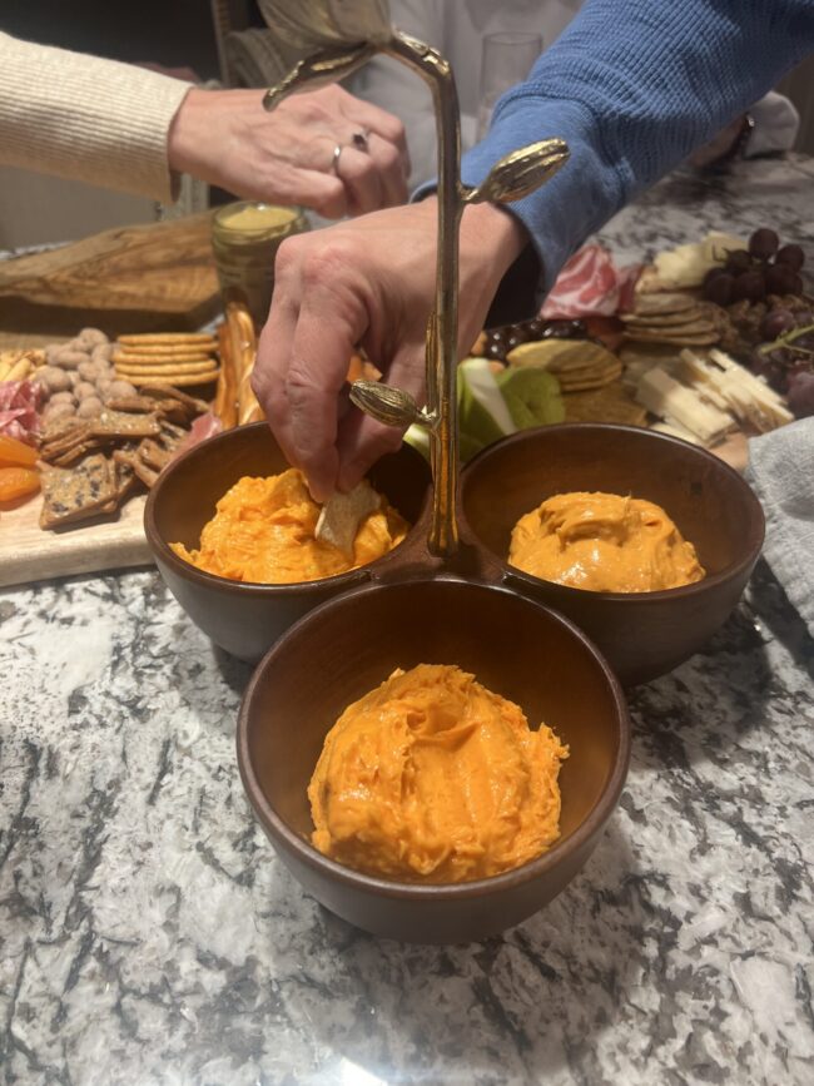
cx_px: 407
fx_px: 815
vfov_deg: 67.3
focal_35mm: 26
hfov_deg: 53.1
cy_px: 543
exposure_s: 1/120
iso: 100
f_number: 1.5
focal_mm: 5.7
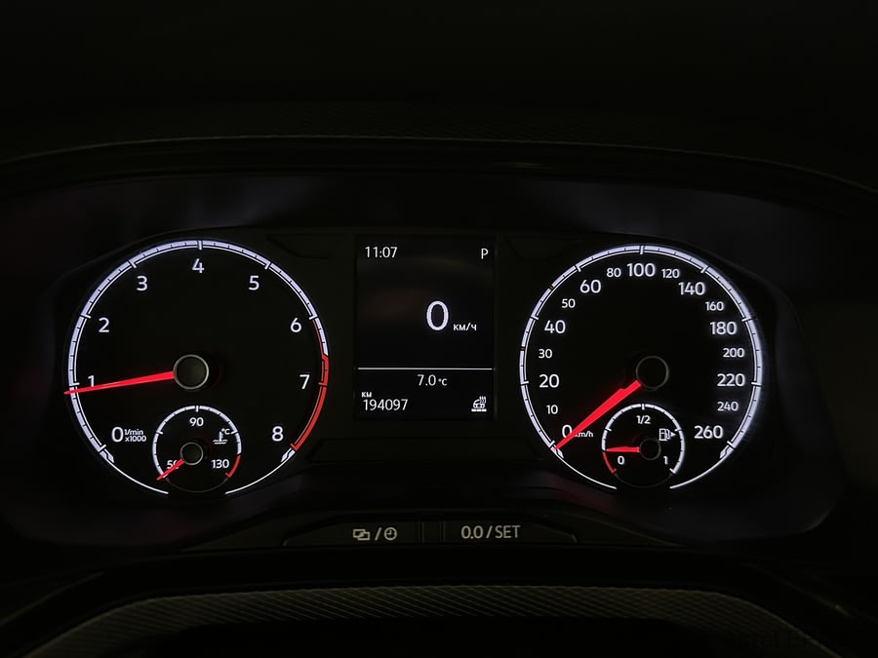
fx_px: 609
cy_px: 329
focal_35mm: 24
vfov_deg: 56.8
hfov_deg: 71.6
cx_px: 439
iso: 800
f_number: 1.78
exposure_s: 1/49
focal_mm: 6.86
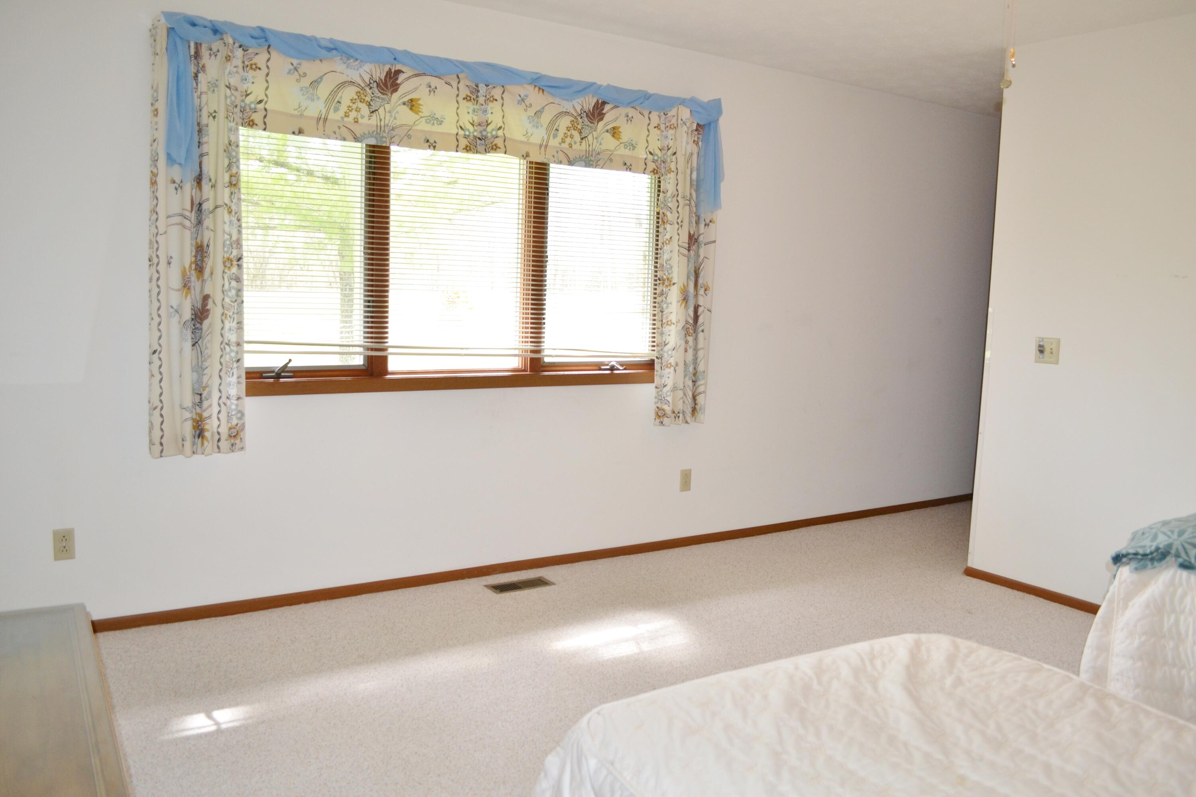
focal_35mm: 27
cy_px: 398
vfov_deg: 47.9
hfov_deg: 67.4
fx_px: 897
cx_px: 598
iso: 400
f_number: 4
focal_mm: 18
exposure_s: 1/60
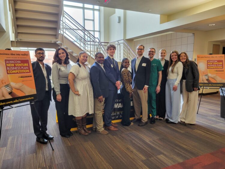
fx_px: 169
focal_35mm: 26
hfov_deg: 67.3
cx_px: 112
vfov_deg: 53.1
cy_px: 84
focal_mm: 5.4
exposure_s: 1/40
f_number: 1.8
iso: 200
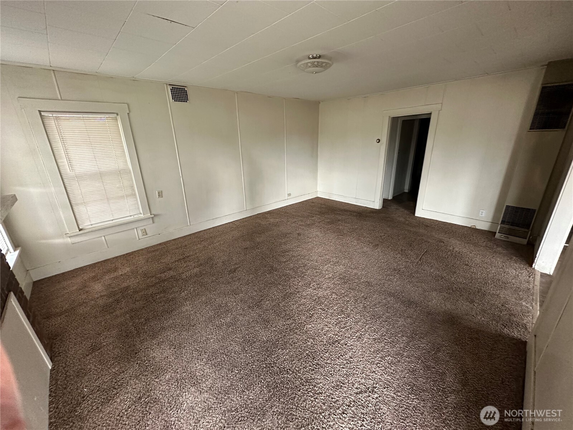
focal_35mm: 14
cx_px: 286
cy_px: 215
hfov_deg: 102.1
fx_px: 232
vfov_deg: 85.7
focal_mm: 2.22
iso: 800
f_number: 2.2
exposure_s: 1/60
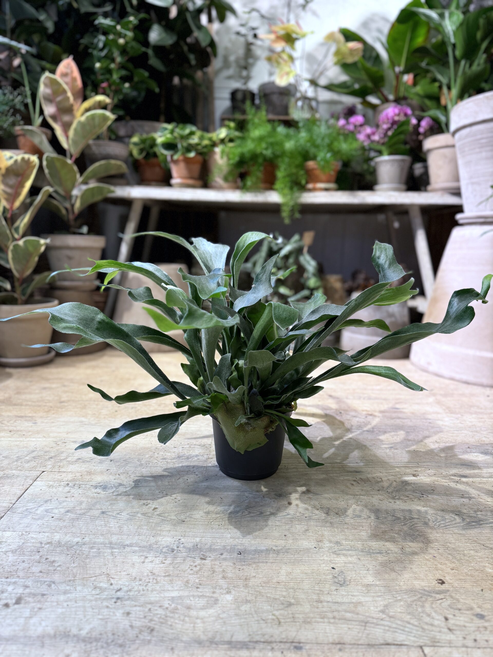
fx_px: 456
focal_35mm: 24
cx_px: 246
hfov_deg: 56.8
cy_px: 328
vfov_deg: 71.6
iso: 160
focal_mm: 6.86
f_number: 1.78
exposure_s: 1/50
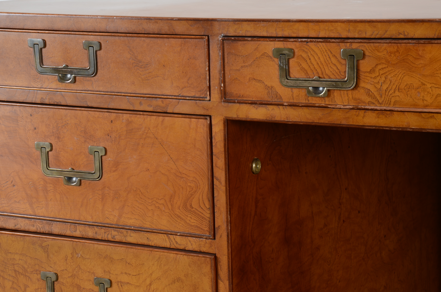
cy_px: 146
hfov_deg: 19.5
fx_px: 1284
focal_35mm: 105
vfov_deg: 13.0
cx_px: 220
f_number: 14
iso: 125
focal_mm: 70
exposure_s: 1/100
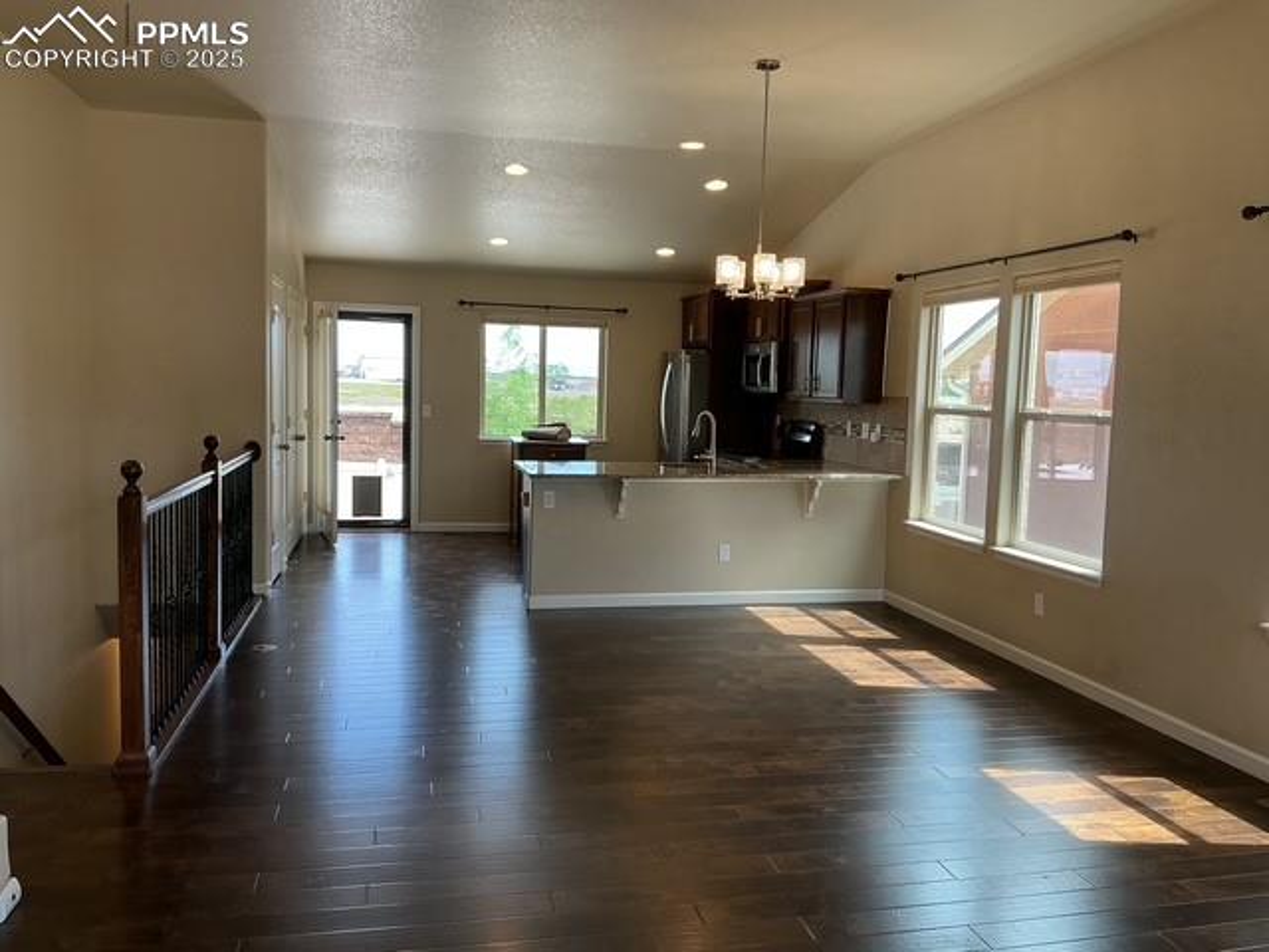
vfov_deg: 48.2
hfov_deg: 61.7
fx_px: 1063
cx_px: 634
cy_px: 476
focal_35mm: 29
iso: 32
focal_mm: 3
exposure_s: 1/120
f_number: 1.8
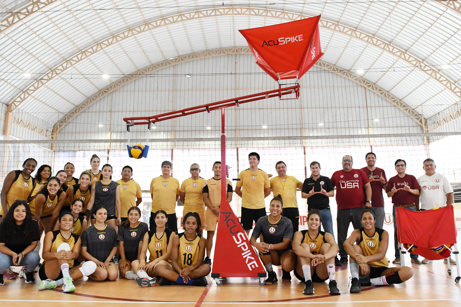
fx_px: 327
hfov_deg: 70.4
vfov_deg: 50.4
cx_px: 230
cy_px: 154
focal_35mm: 26
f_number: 4
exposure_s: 1/800
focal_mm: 17
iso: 2500
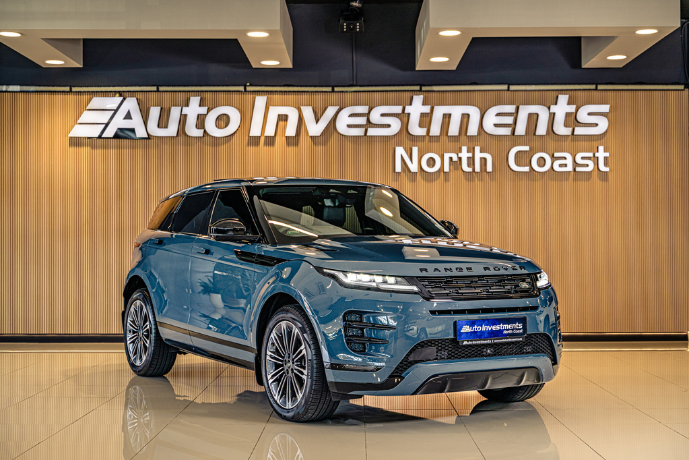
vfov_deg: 24.6
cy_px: 230
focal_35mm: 55
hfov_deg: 36.2
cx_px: 344
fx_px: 1053
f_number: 3.5
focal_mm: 55
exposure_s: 1/200
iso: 200
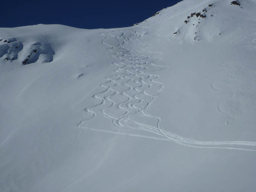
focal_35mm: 70
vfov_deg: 21.0
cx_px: 128
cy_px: 96
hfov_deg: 27.8
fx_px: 518
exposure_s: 1/1300
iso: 80
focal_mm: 12.2
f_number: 8
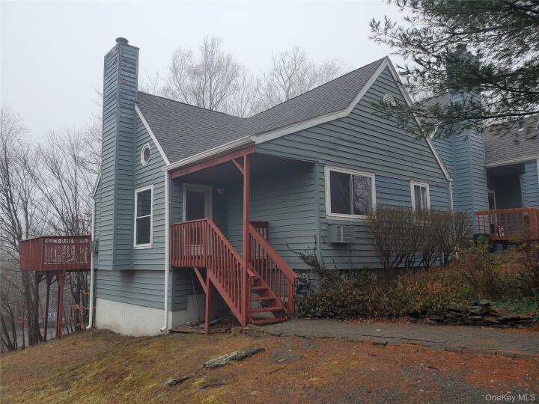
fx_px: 405
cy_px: 202
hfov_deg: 67.3
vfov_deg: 53.1
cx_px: 270
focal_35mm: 26
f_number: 2.4
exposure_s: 1/207
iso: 50
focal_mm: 4.3
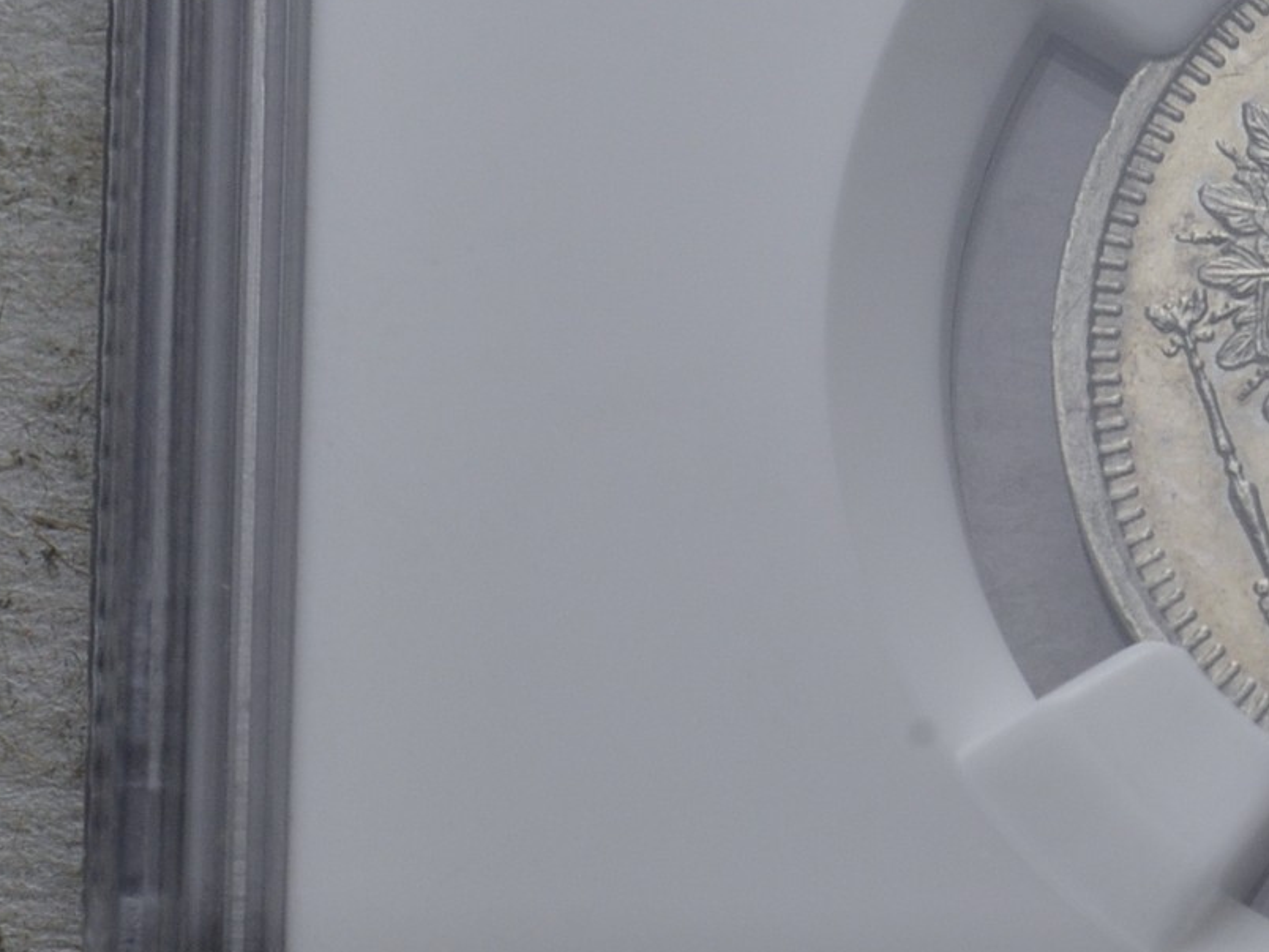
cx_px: 1540
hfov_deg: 8.1
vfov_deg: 6.1
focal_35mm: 242
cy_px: 332
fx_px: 8889
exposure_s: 1/250
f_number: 14
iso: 400
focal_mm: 55
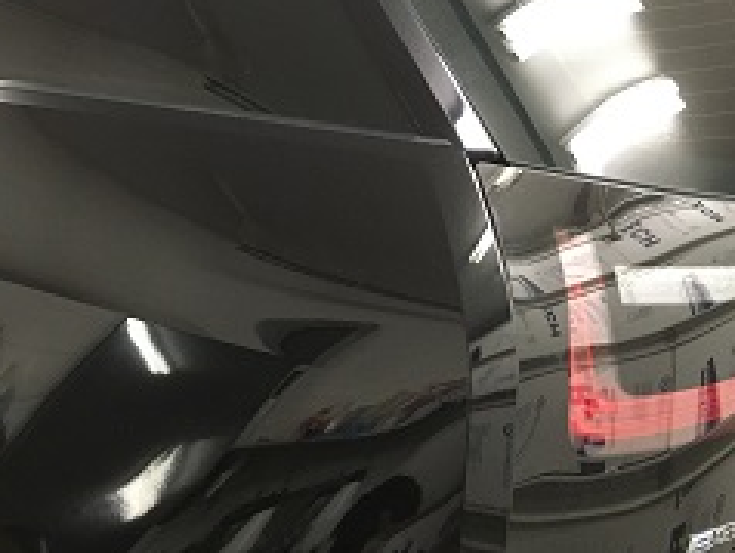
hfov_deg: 33.2
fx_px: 1190
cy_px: 159
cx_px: 130
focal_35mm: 56
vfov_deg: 25.9
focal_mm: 4.15
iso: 200
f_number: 2.2
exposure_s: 1/30
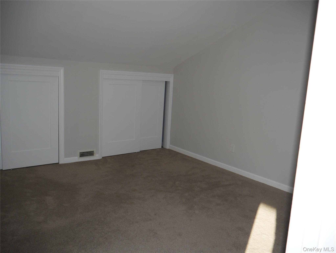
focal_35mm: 28
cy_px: 126
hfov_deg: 63.4
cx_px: 168
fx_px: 272
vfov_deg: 49.8
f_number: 3.5
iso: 200
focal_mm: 14
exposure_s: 1/160
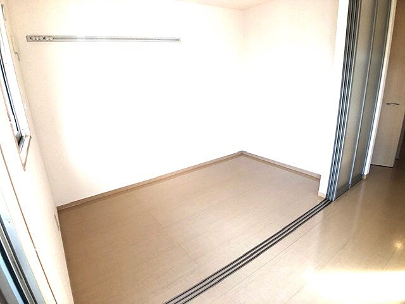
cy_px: 152
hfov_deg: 63.4
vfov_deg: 49.7
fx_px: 328
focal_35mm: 28
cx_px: 202
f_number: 1.8
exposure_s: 1/120
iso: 50
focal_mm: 3.99
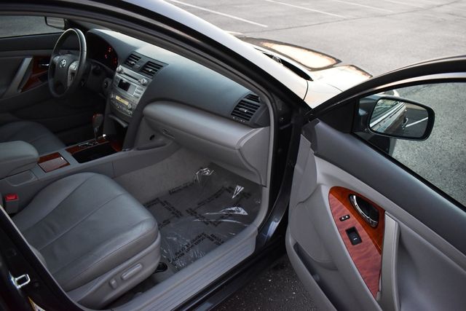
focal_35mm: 27
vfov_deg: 48.0
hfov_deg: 67.4
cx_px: 233
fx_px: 350
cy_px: 156
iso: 900
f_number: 3.5
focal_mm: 18
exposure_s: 1/125
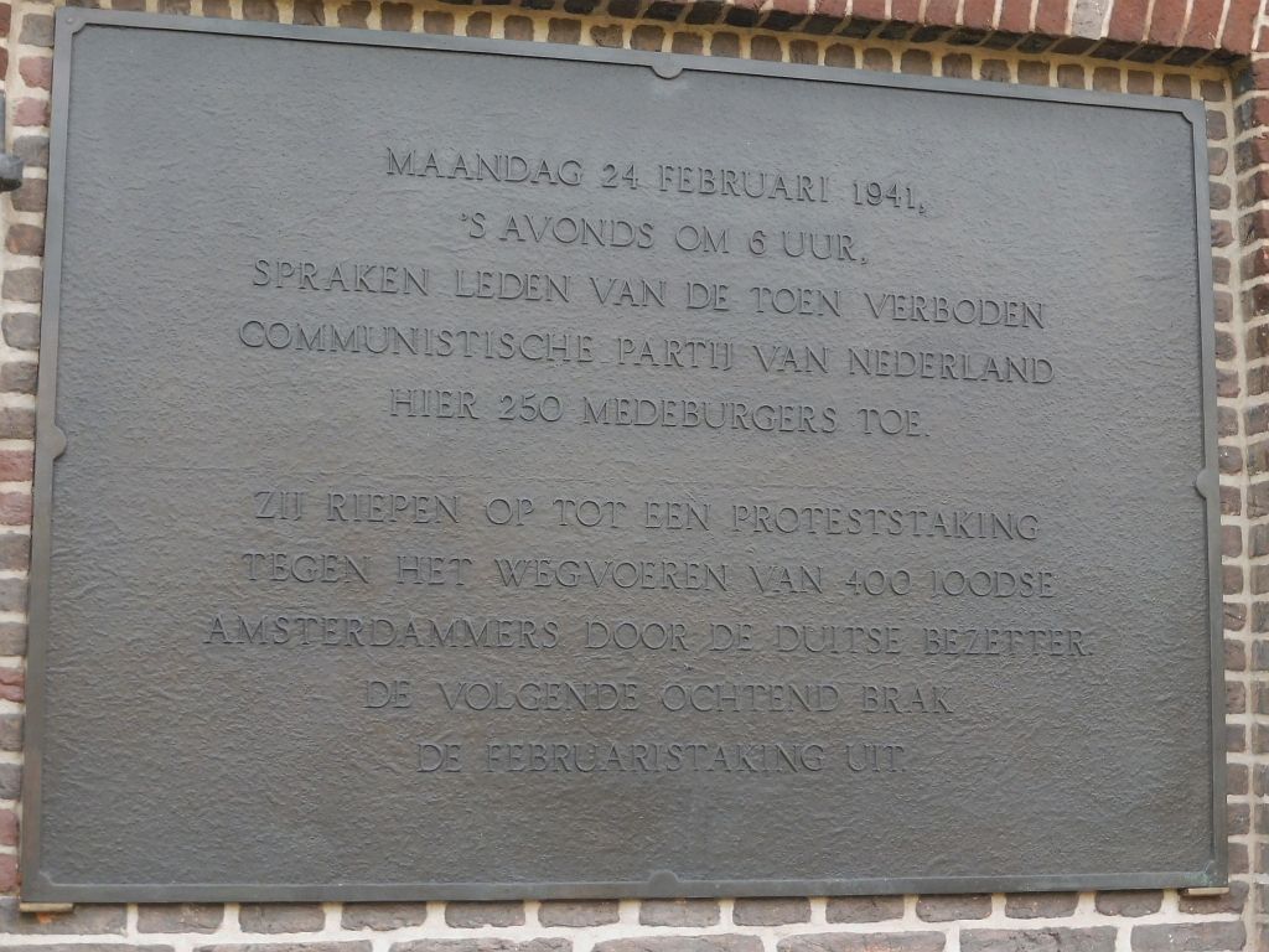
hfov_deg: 31.2
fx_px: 2273
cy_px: 476
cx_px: 634
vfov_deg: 23.7
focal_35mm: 62
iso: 400
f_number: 4.8
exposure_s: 1/60
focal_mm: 11
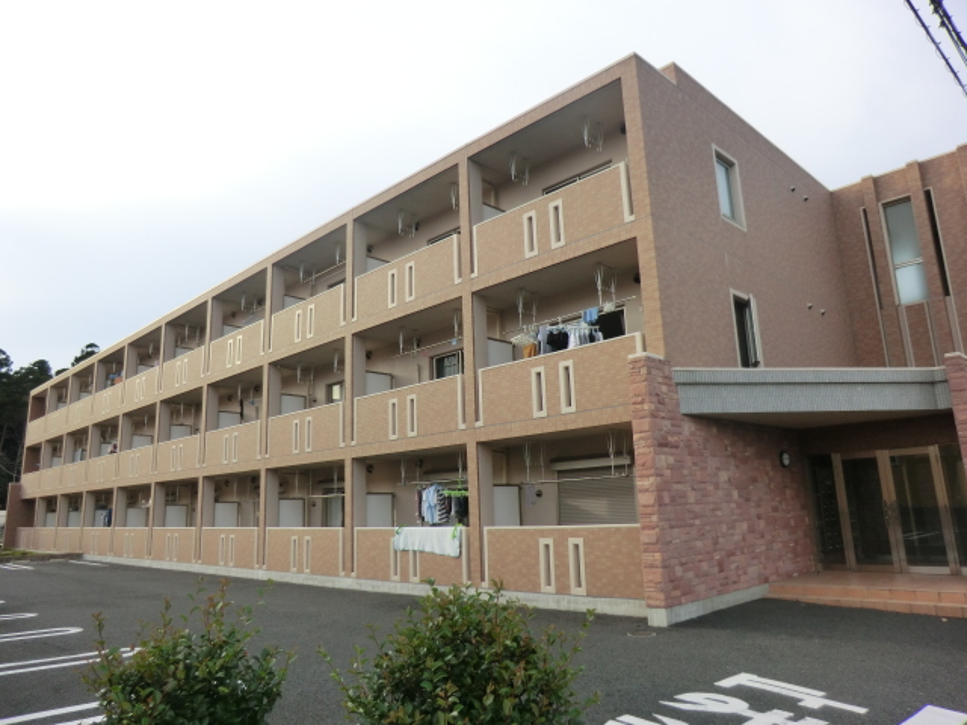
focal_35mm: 24
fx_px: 670
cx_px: 484
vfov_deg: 56.8
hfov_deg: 71.6
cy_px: 362
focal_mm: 4.3
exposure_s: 1/400
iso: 80
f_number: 3.2
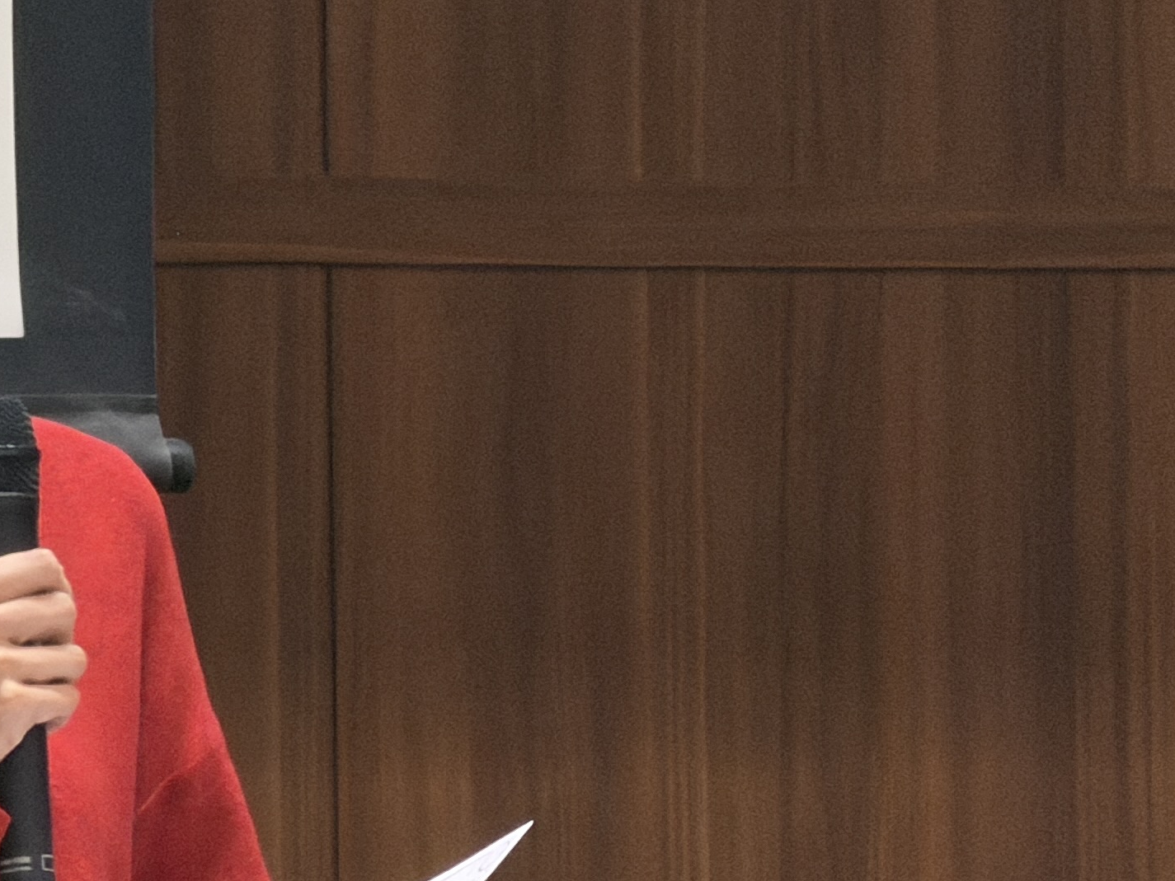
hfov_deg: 3.5
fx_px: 19214
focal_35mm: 566
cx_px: -418
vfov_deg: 2.6
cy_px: 585
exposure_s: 1/50
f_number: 2.8
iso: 200
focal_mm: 16.89
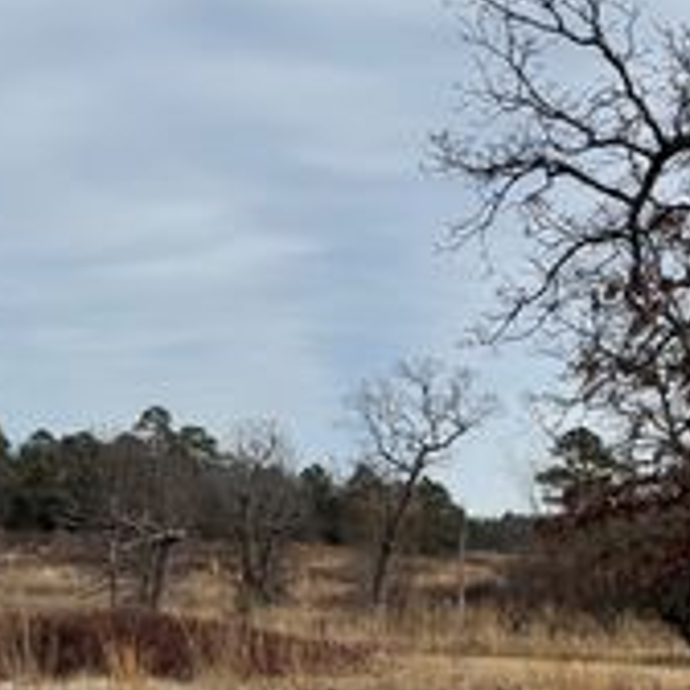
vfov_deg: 26.9
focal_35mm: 63
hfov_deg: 25.3
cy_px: 524
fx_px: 1421
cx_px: 768
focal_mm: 6.76
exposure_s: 1/4608
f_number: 1.78
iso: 80
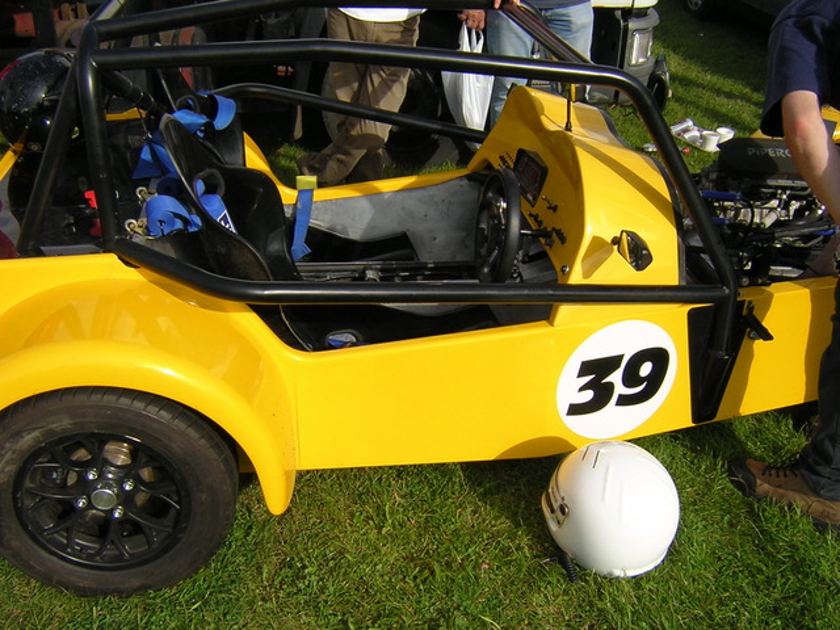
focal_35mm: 36
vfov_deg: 39.7
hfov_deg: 51.4
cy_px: 315
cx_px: 420
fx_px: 874
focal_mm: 4.7
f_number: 5.2
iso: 100
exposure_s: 1/345
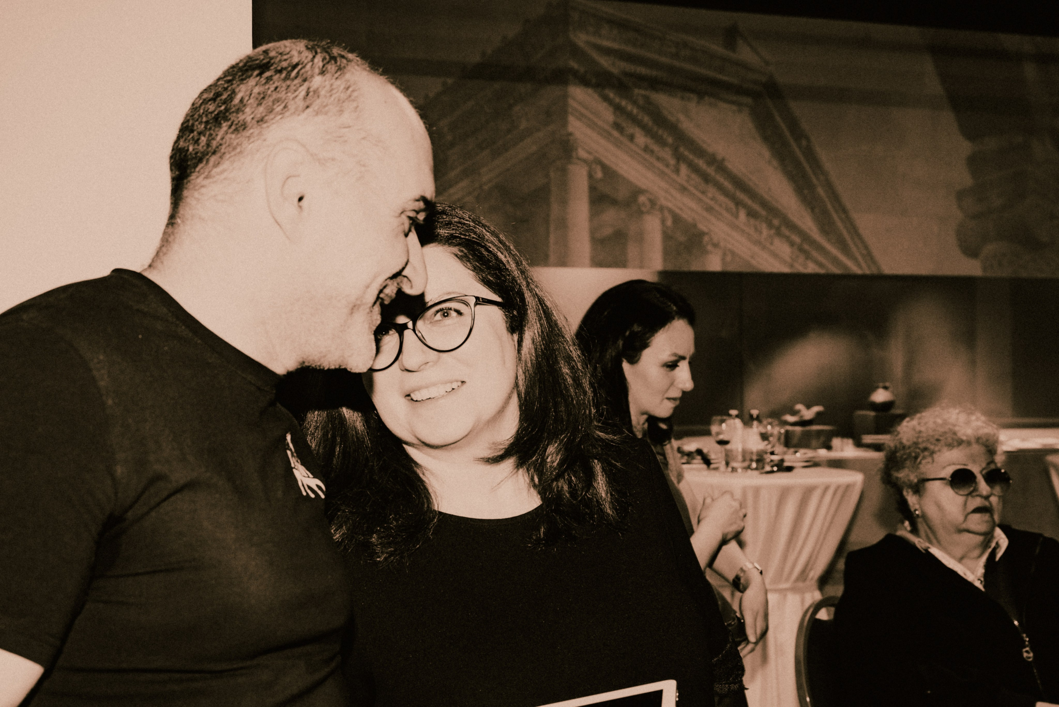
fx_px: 1501
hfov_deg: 38.9
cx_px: 530
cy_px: 354
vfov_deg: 26.5
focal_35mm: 51
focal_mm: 51
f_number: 8
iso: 1250
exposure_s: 1/50
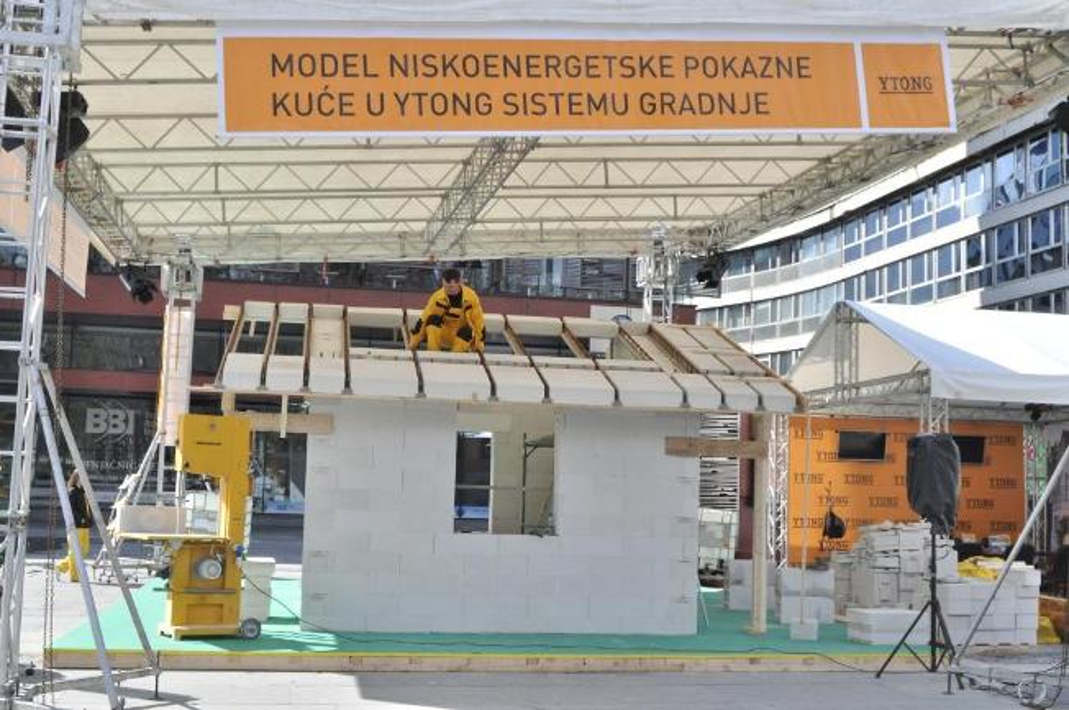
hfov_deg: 46.4
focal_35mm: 42
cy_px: 355
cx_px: 534
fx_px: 1246
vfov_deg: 31.8
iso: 1000
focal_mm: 28
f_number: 13
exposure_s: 1/640
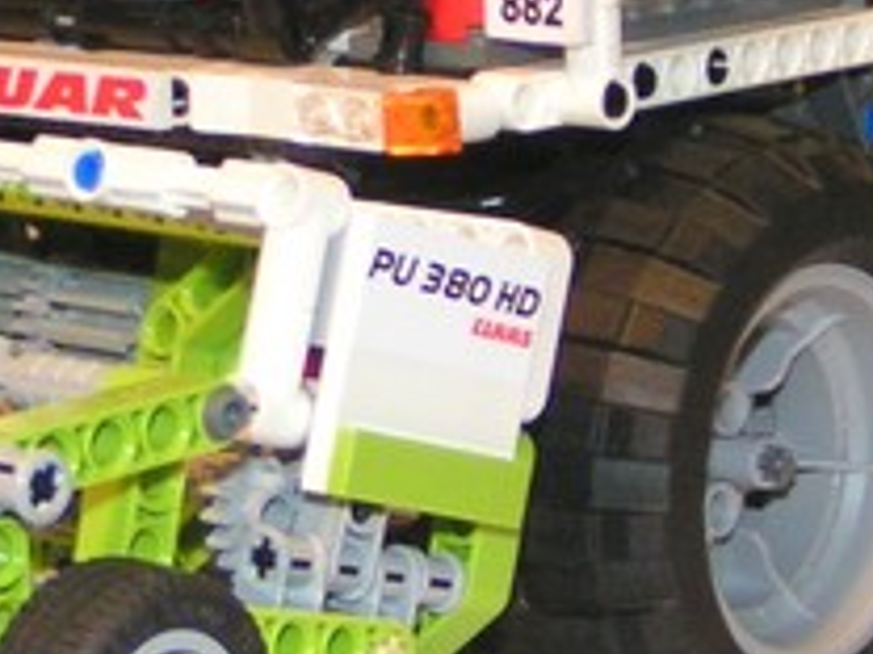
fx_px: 2951
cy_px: 59
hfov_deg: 16.7
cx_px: 193
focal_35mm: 117
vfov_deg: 12.6
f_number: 2.8
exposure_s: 1/40
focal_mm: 5.8
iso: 200
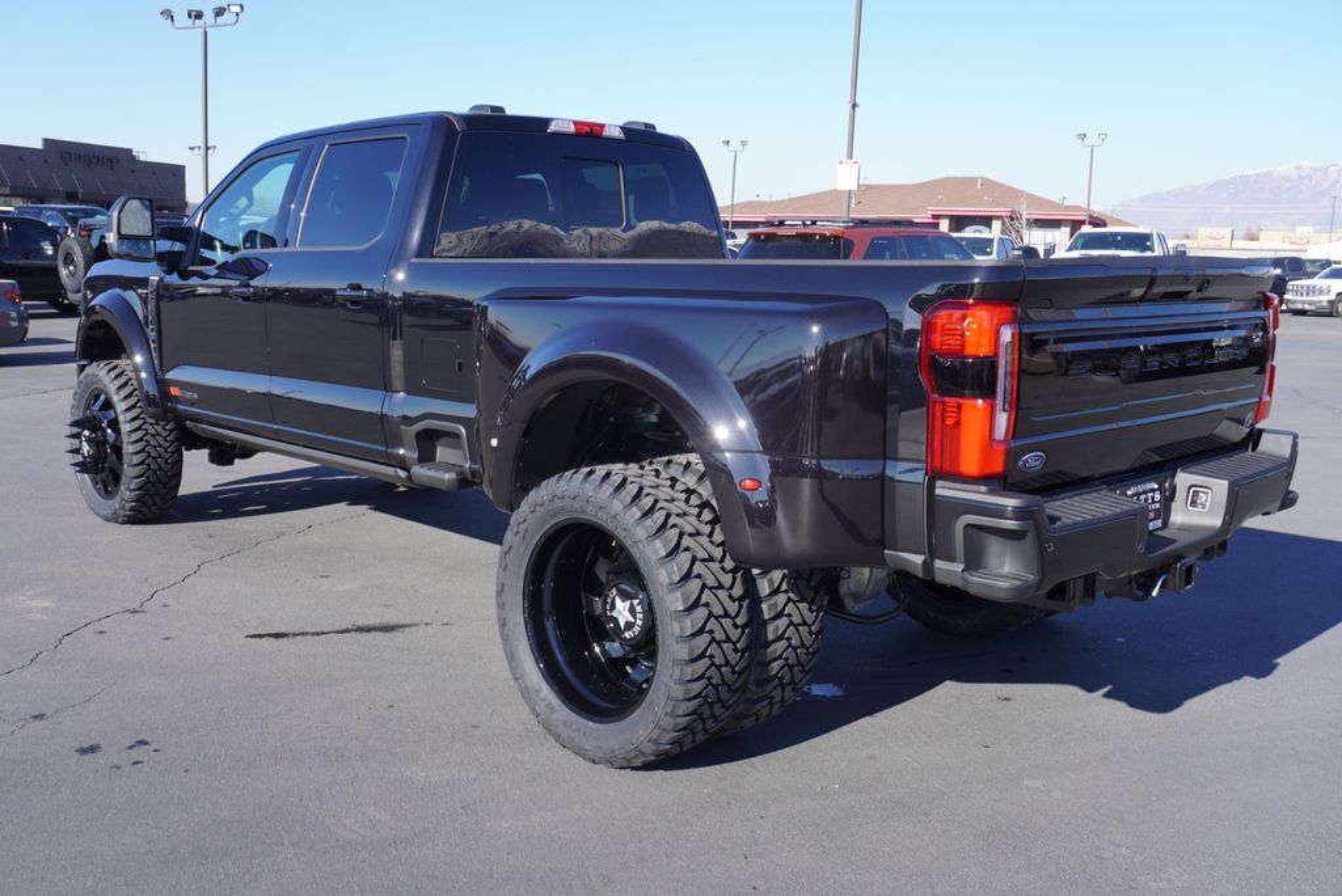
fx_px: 1287
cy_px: 448
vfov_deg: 38.4
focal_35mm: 34
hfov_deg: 55.1
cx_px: 671
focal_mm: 23
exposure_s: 1/125
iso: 100
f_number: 8
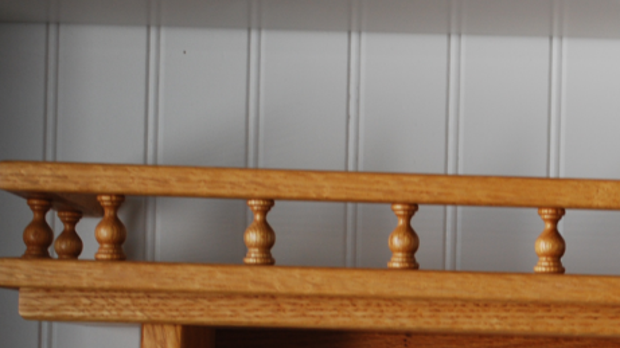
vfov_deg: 9.3
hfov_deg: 16.5
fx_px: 2120
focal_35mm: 129
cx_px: 537
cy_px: 364
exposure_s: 1/30
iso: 220
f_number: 5.3
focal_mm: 42
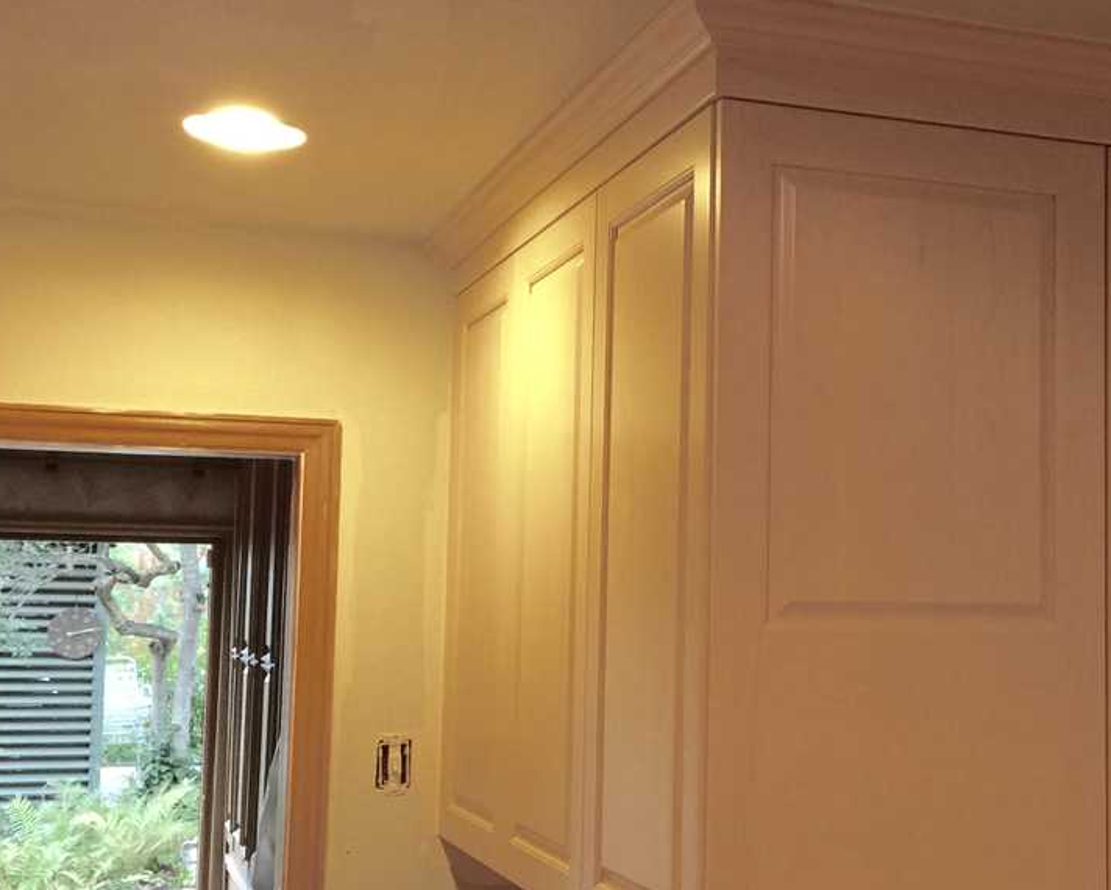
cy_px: 476
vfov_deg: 28.6
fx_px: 1743
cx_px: 800
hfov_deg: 34.8
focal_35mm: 53
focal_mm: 4.15
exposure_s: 1/15
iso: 64
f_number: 2.2
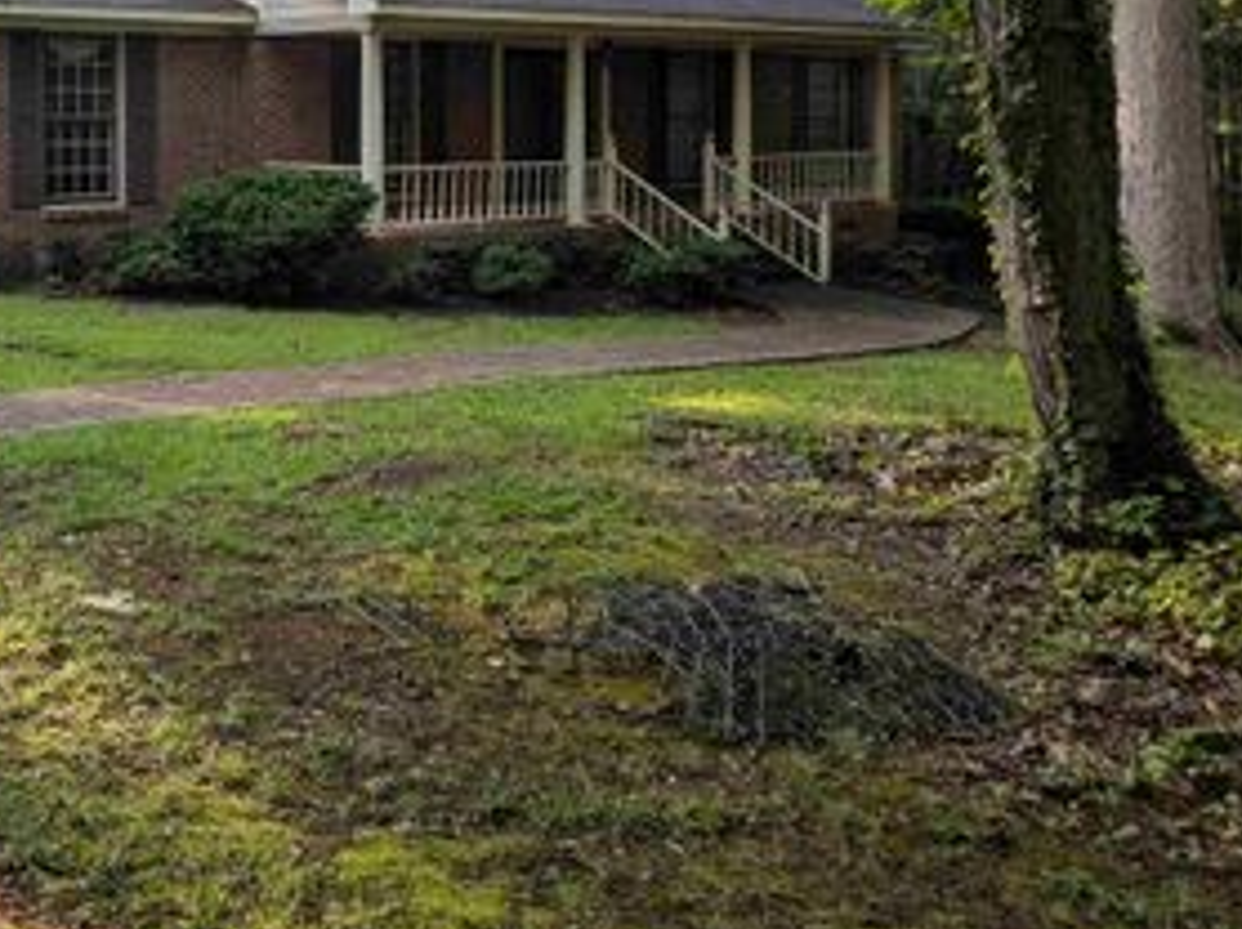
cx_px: 192
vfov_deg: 30.9
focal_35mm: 45
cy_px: 118
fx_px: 1613
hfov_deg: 39.8
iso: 41
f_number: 1.89
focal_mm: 5.43
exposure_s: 1/756
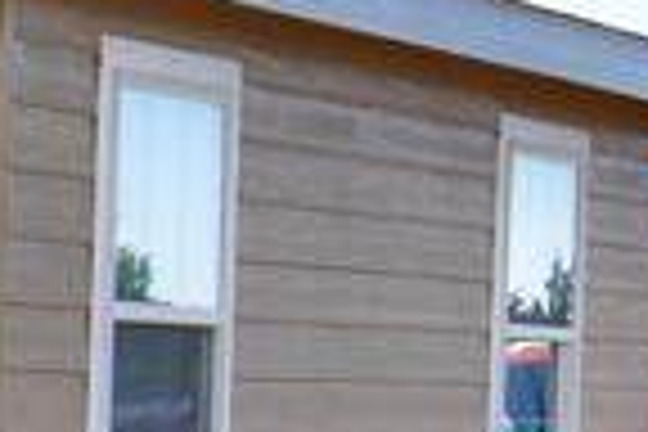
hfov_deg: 8.3
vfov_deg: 6.4
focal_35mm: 213
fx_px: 3834
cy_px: 558
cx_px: -1233
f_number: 7.1
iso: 100
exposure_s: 1/200
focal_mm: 20
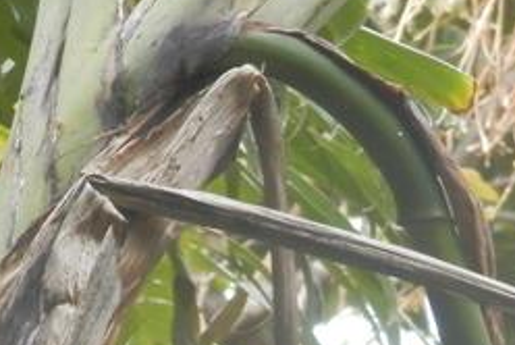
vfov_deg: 2.1
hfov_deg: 3.1
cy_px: 671
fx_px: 9395
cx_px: 546
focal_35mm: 656
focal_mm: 27.4
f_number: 4.9
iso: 200
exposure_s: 1/60
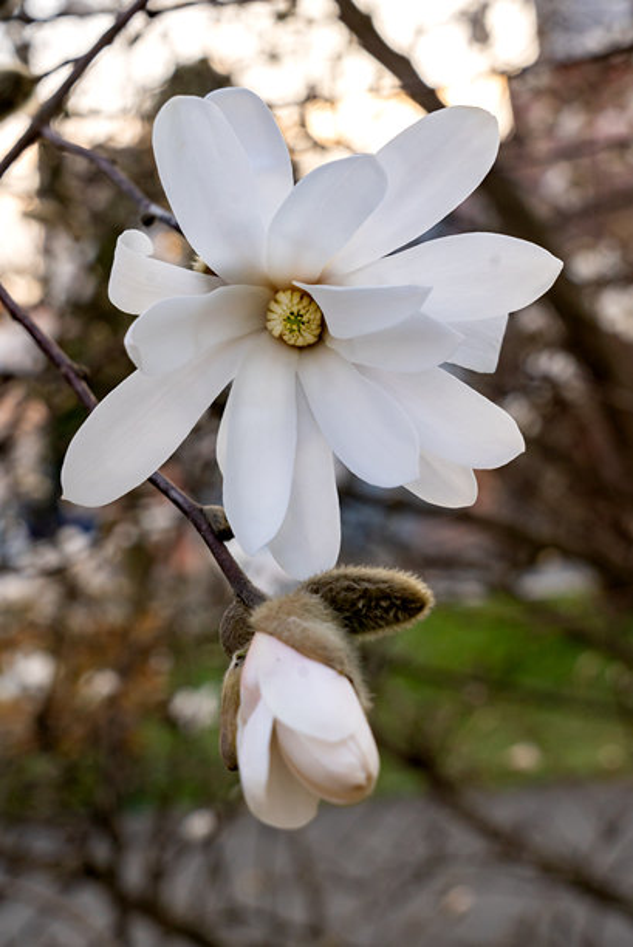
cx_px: 316
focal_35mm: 48
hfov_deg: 28.3
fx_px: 1253
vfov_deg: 41.4
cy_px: 474
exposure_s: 1/200
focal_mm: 47.6
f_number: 10
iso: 1000
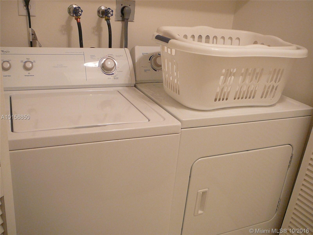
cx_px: 156
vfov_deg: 40.7
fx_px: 316
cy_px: 118
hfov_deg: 52.6
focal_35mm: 35
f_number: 2.8
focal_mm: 5.2
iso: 200
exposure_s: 1/15
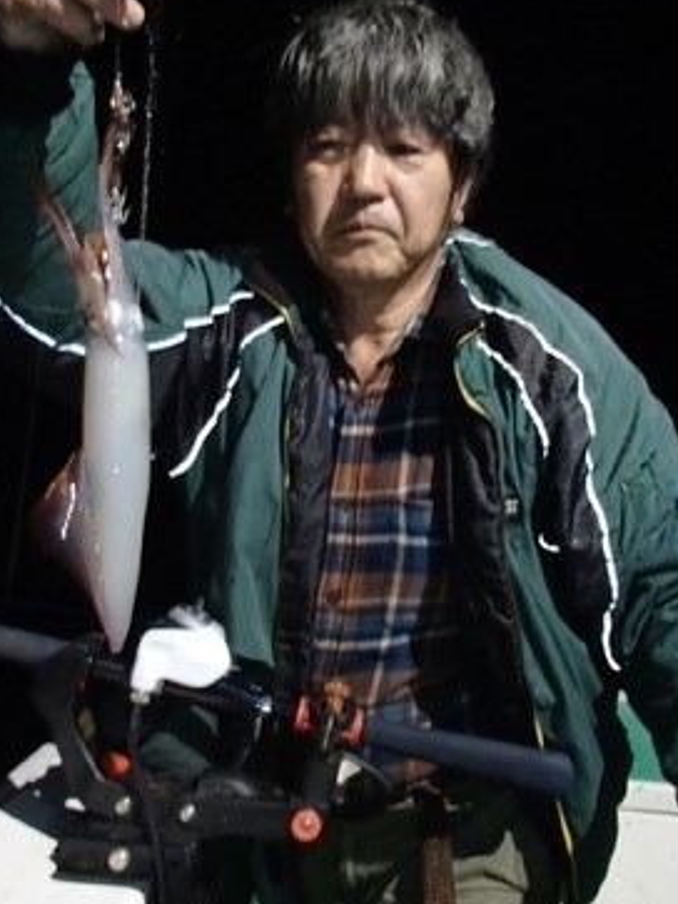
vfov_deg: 50.1
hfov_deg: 38.6
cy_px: 403
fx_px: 967
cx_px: 314
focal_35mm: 37
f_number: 3.9
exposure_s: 1/30
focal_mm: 5
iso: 400
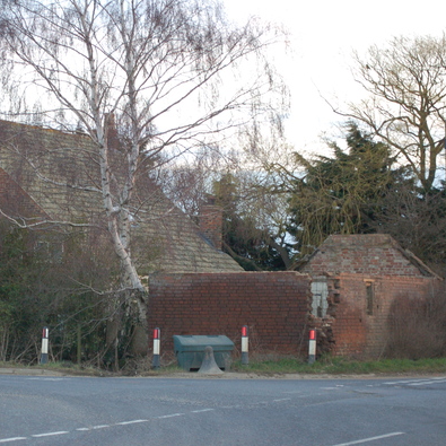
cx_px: 104
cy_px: 213
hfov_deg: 18.2
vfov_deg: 18.3
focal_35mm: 95
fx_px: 1385
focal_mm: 46
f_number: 5.3
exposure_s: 1/60
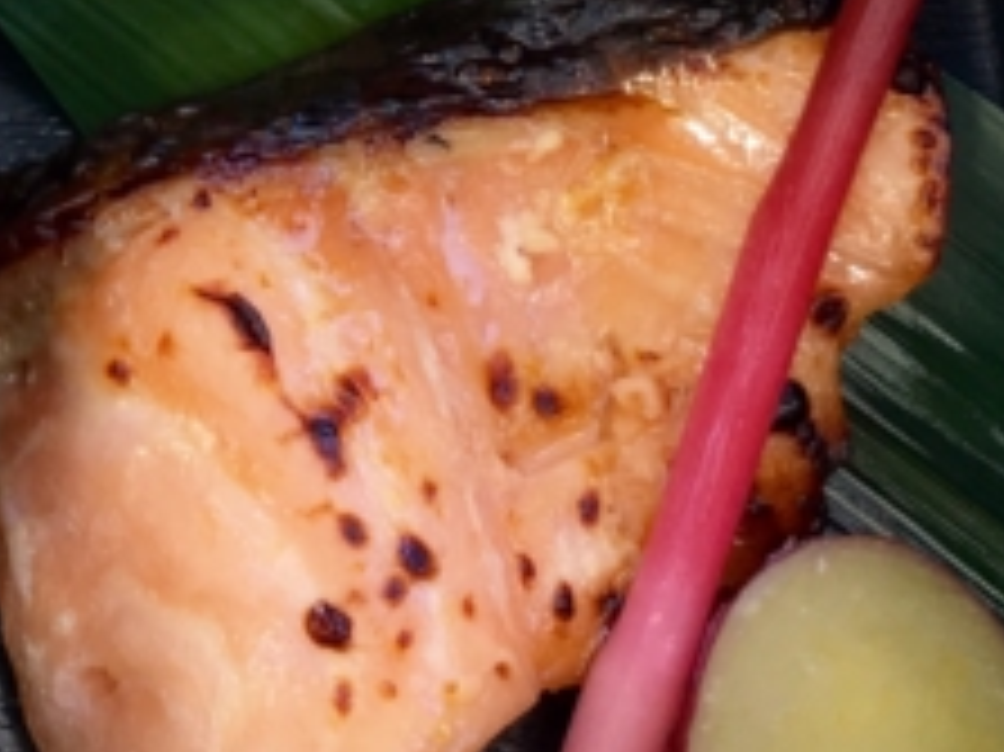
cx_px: -230
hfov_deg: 17.9
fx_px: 3015
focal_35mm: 104
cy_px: -275
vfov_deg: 13.6
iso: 32
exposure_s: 1/120
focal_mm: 4.15
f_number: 2.2
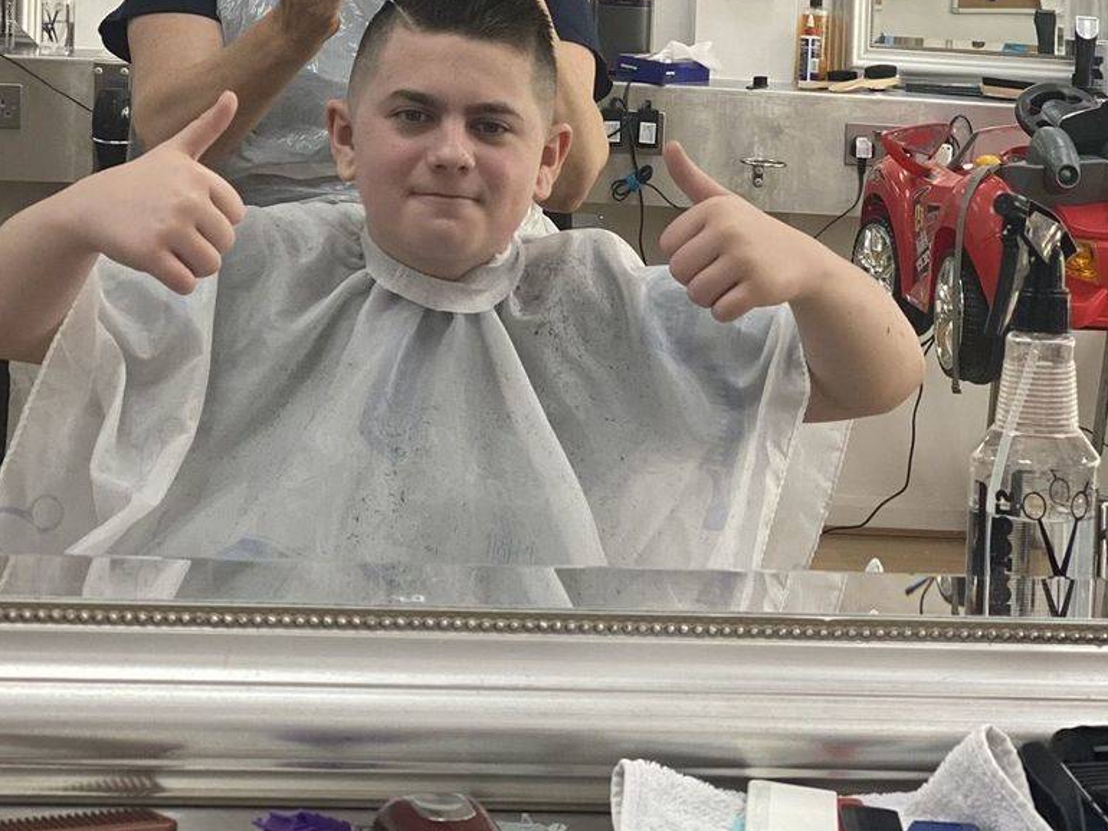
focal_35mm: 108
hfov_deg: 18.2
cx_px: 617
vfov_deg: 13.7
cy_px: 302
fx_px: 3458
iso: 64
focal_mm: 6
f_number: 2
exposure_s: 1/100
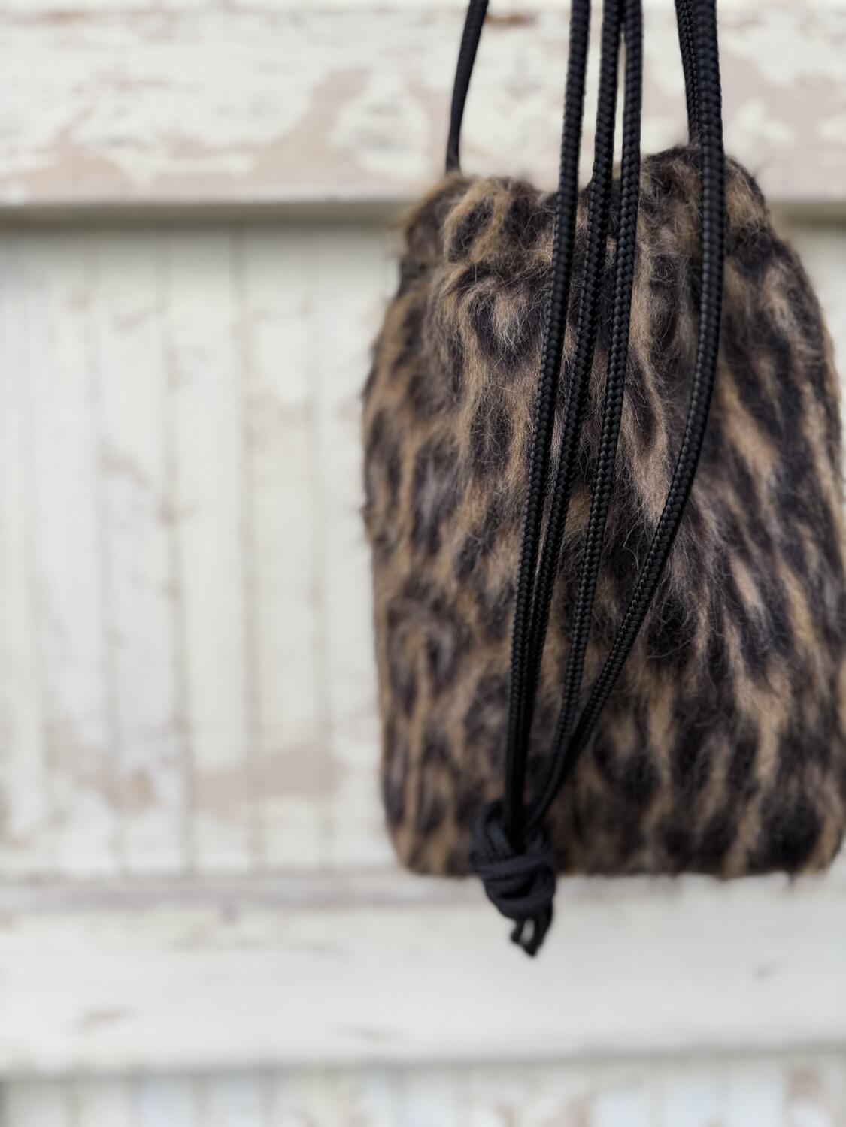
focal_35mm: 24
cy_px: 564
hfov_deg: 56.8
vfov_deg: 71.6
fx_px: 782
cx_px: 423
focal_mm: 6.76
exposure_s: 1/459
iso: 80
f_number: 1.78
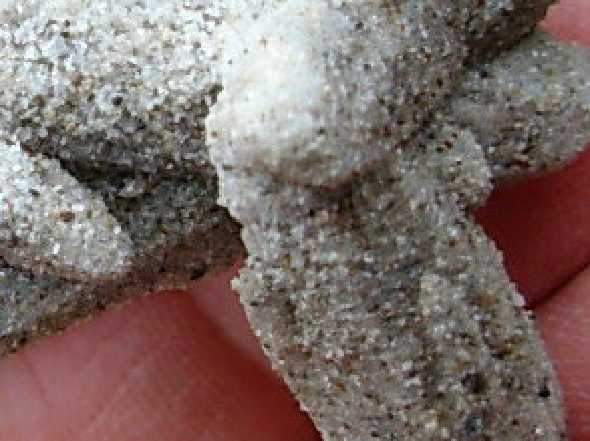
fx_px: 2264
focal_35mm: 133
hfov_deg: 14.6
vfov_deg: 11.1
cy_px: 85
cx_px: -14
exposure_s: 1/235
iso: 50
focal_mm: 6.3
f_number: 2.9
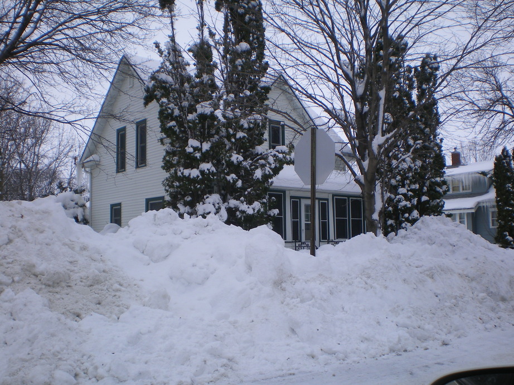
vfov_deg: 37.7
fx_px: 564
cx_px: 257
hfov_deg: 49.0
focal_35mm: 38
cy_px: 192
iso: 64
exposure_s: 1/500
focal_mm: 6.3
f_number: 4.6
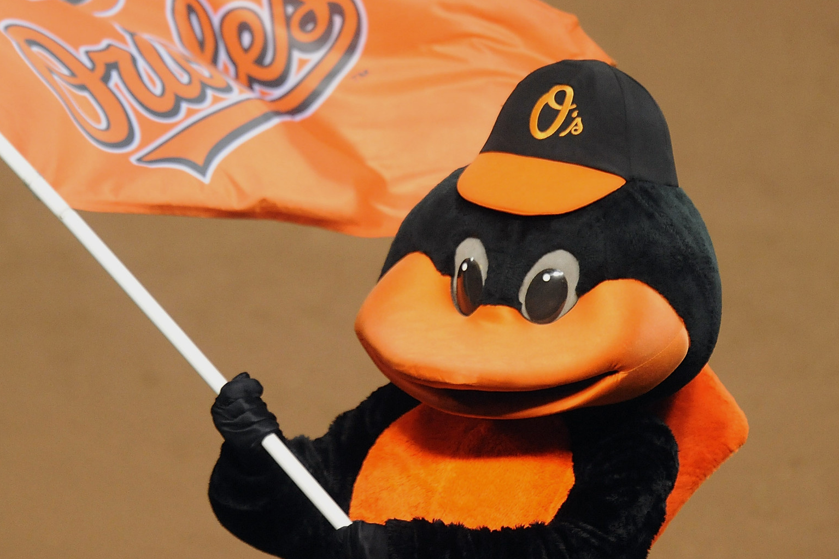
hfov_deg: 2.8
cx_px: 309
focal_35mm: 734
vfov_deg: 1.9
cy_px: 243
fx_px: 17103
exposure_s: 1/1250
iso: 4000
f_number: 4
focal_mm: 550
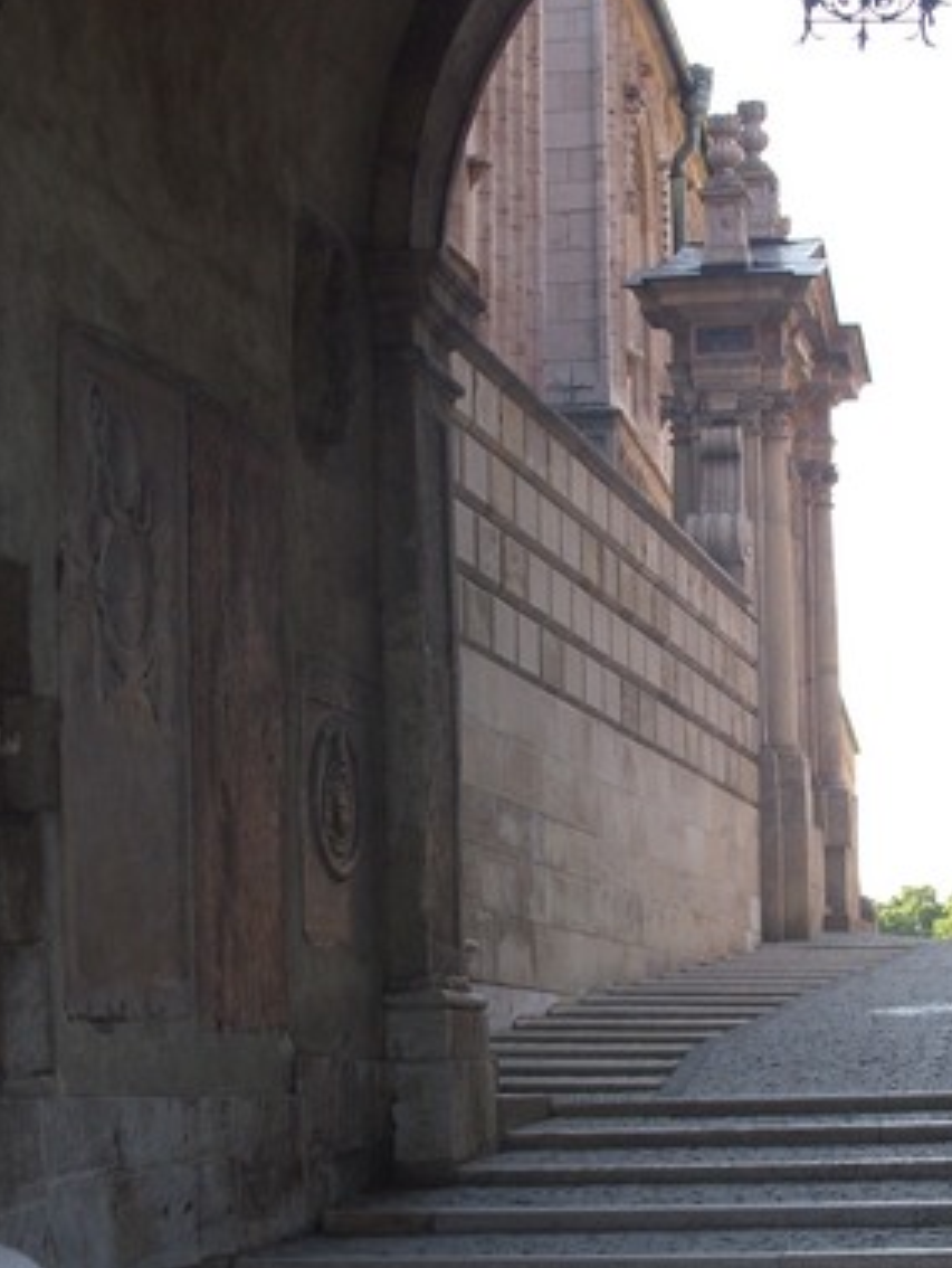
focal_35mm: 111
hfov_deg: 13.3
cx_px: 761
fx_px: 4066
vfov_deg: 17.7
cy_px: 782
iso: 50
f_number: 3.1
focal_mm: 9.3
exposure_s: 1/168
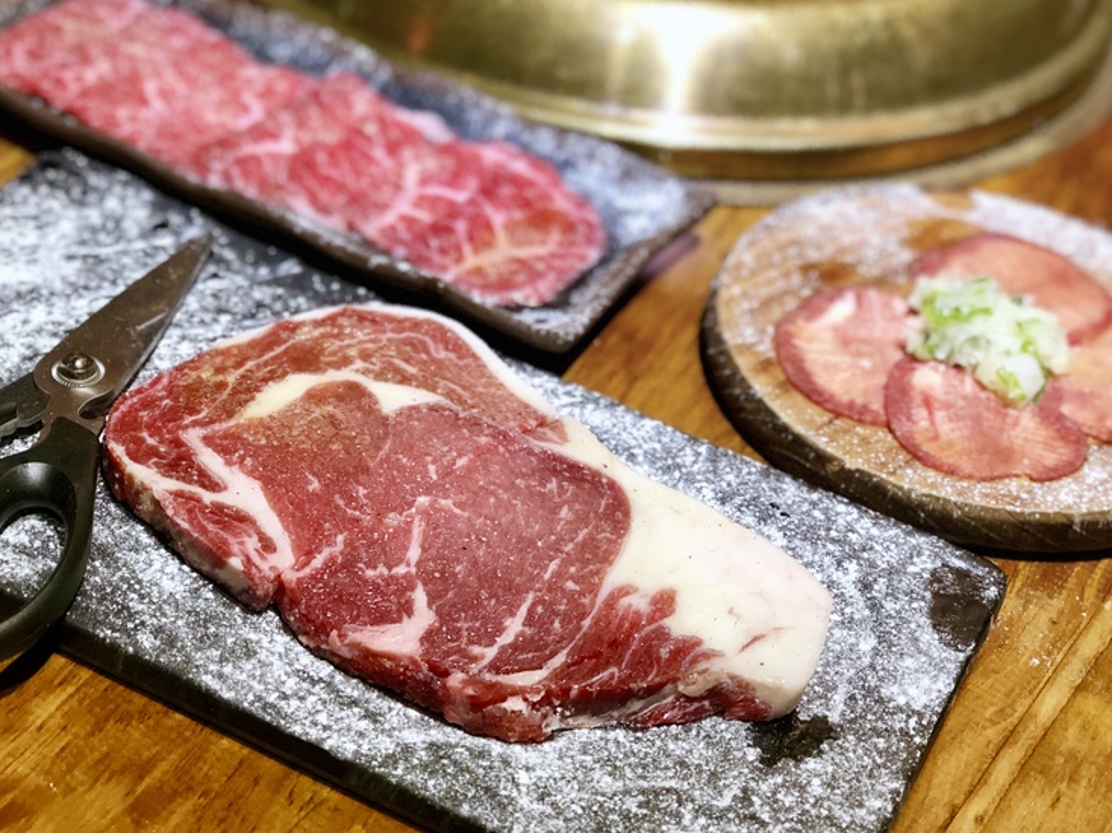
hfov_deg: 29.4
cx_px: 479
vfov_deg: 22.2
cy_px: 370
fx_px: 2119
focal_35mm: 66
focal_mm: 6.6
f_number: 2.8
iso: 200
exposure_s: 1/60
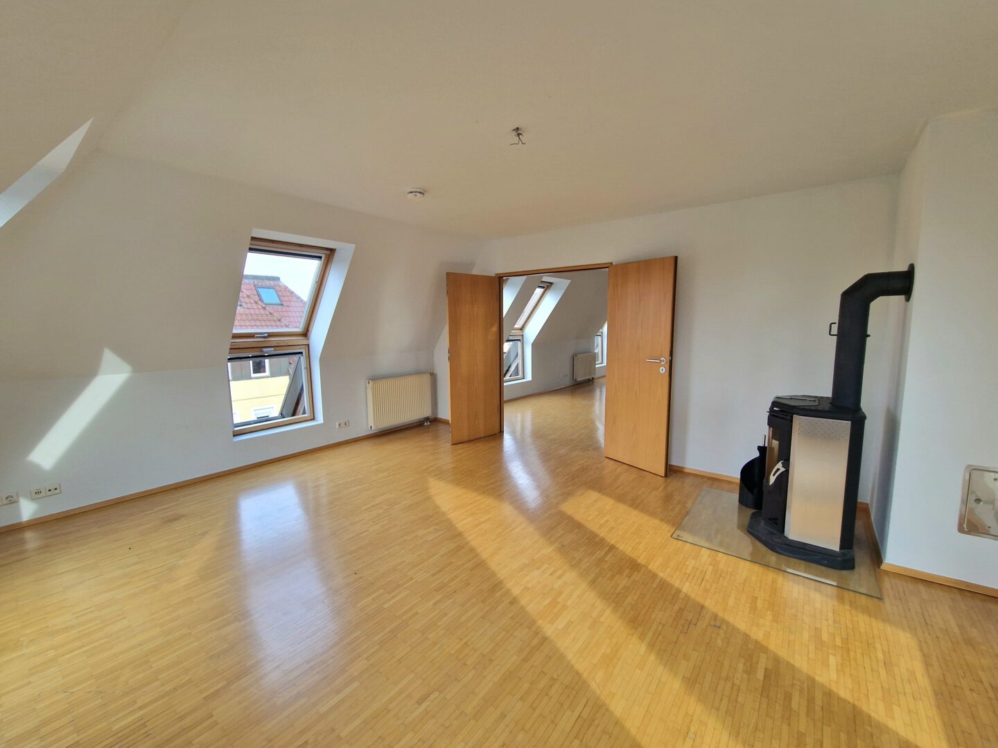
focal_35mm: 13
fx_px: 375
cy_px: 374
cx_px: 499
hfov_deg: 106.2
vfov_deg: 89.9
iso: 80
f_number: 2.2
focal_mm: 2.2
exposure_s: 1/100
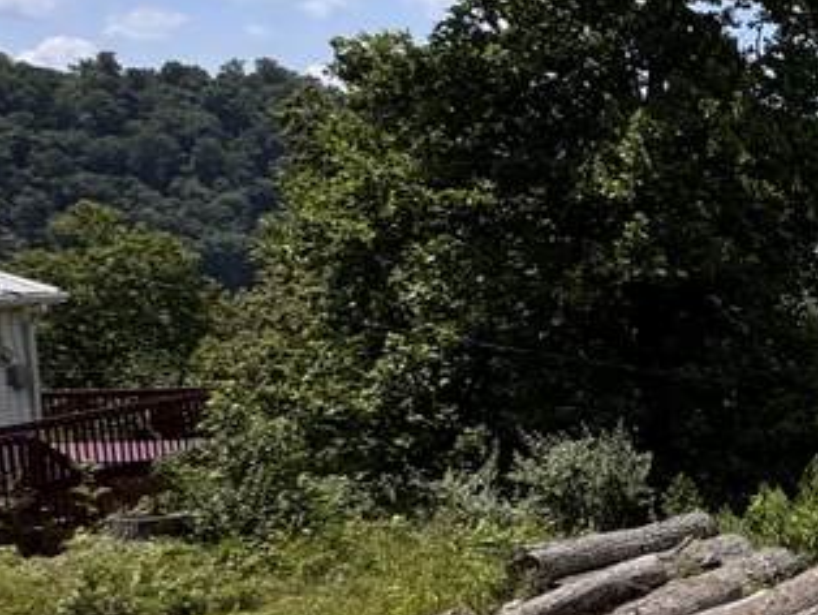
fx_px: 1348
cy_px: 388
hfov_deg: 24.2
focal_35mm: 57
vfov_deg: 25.6
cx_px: 1305
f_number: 2.2
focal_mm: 2.22
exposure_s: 1/1927
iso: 40
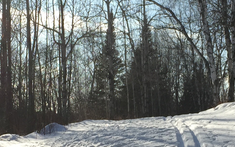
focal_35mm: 103
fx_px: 660
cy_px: 110
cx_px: 181
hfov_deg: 20.0
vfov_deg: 12.7
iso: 32
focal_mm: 4.15
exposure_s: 1/1721
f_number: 2.2
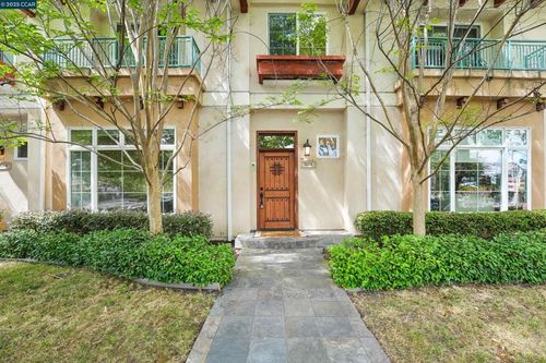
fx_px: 212
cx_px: 273
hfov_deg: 104.3
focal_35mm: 14
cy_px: 182
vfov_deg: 81.2
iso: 640
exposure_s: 1/80
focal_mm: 14
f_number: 8
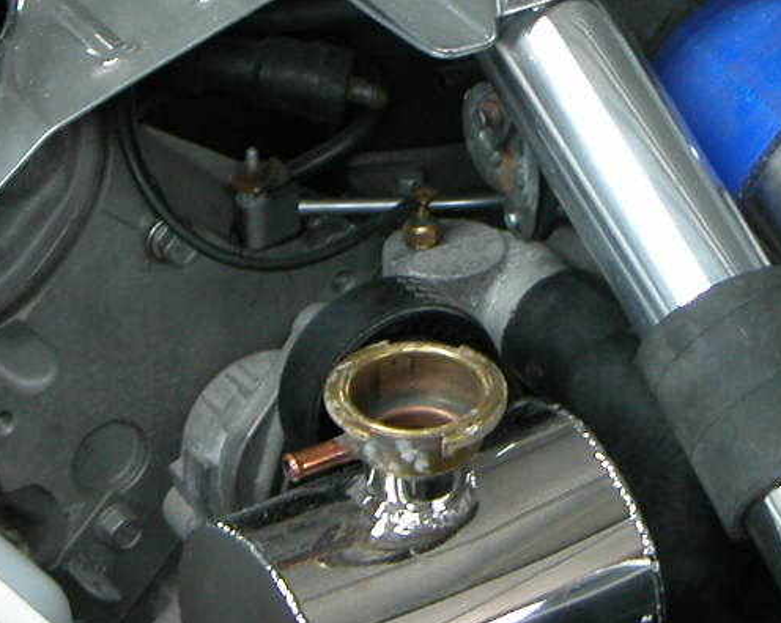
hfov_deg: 9.3
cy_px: -2
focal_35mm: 208
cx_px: 546
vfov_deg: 7.4
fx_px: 4804
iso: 100
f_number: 3.2
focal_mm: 16.8
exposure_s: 1/50
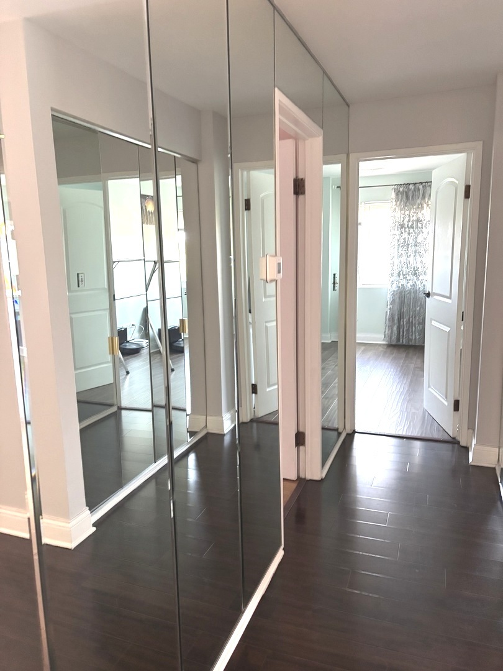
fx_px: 504
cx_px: 252
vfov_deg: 67.3
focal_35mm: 26
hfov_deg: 53.1
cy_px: 336
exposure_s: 1/40
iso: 500
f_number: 1.6
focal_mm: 5.96
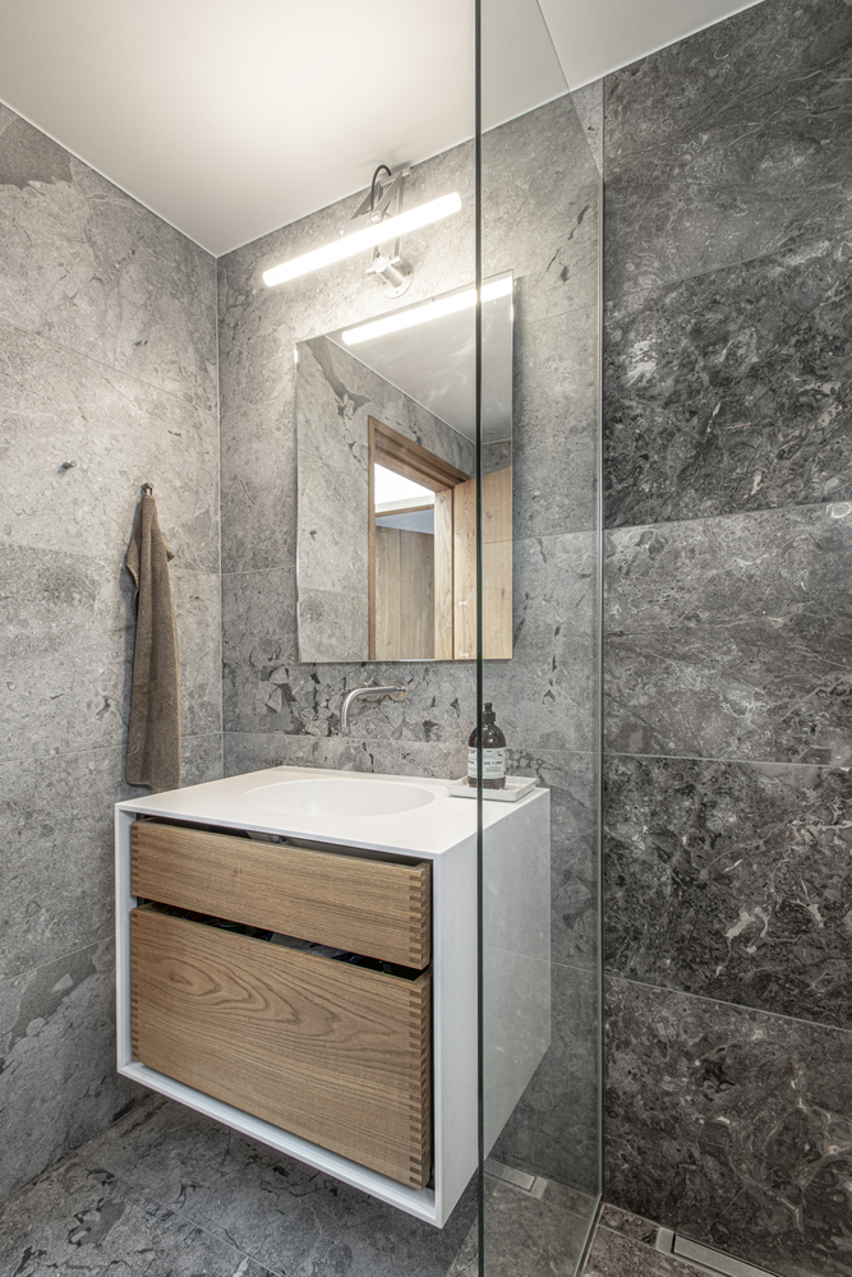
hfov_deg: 70.5
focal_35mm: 17
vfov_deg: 93.3
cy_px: 638
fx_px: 603
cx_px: 426
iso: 250
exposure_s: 1/1.25
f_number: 11
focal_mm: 17
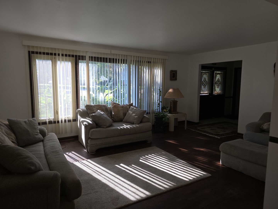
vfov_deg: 58.9
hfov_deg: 73.9
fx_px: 185
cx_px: 139
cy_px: 104
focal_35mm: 23
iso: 20
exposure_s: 1/120
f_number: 1.7
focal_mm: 6.3
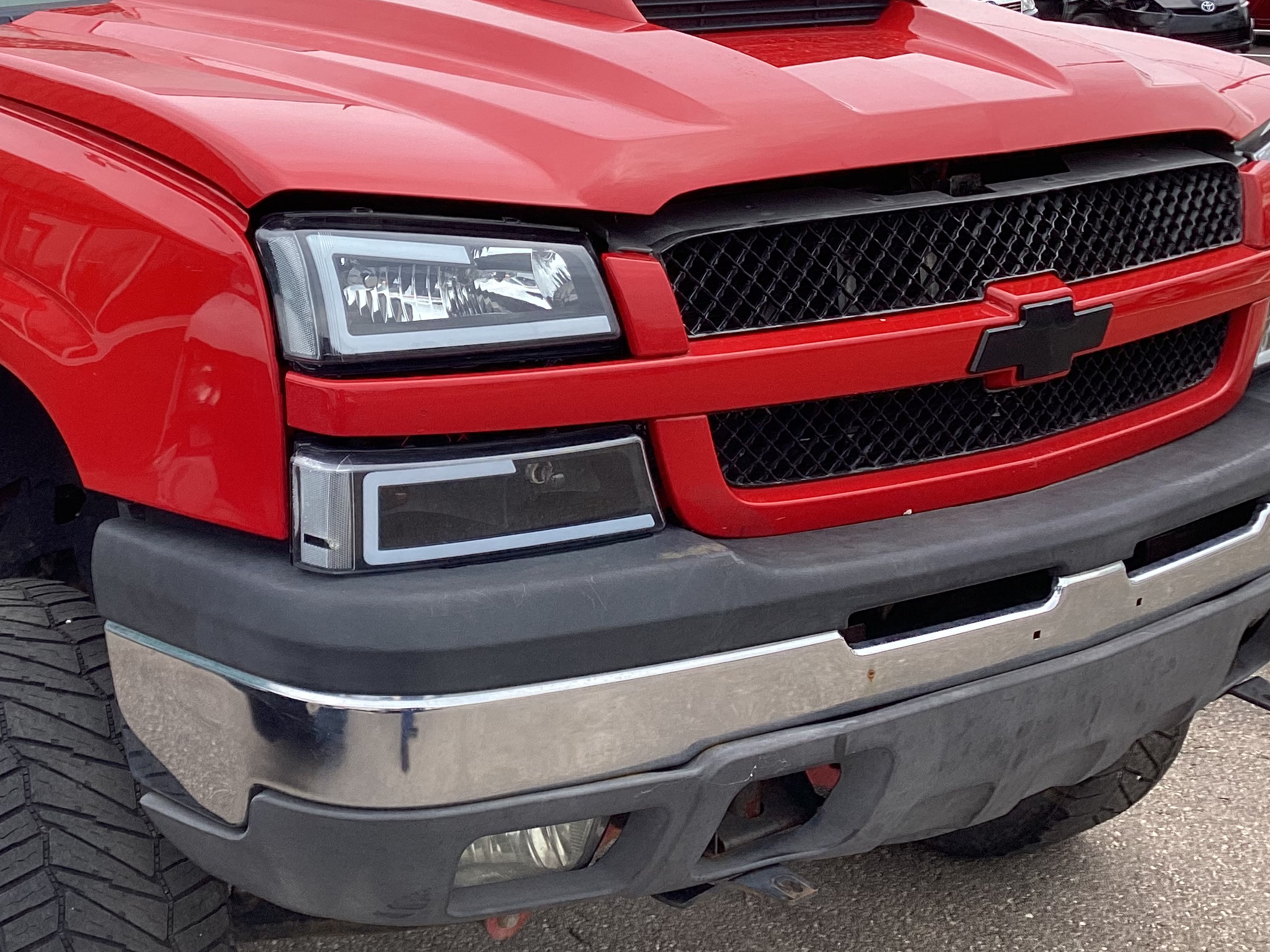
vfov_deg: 29.5
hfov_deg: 38.3
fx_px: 1798
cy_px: 336
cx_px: 387
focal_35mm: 49
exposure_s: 1/347
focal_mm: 3.3
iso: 25
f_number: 2.4
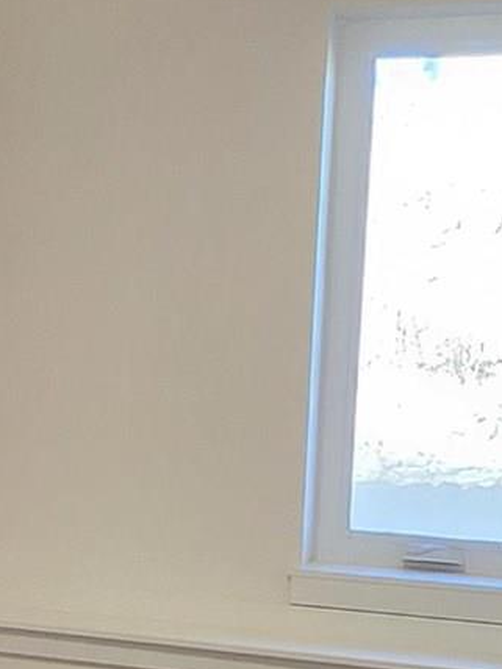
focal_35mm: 70
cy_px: 627
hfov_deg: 20.0
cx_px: -55
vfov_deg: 26.6
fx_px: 1354
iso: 200
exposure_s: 1/60
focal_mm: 1.7
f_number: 2.2
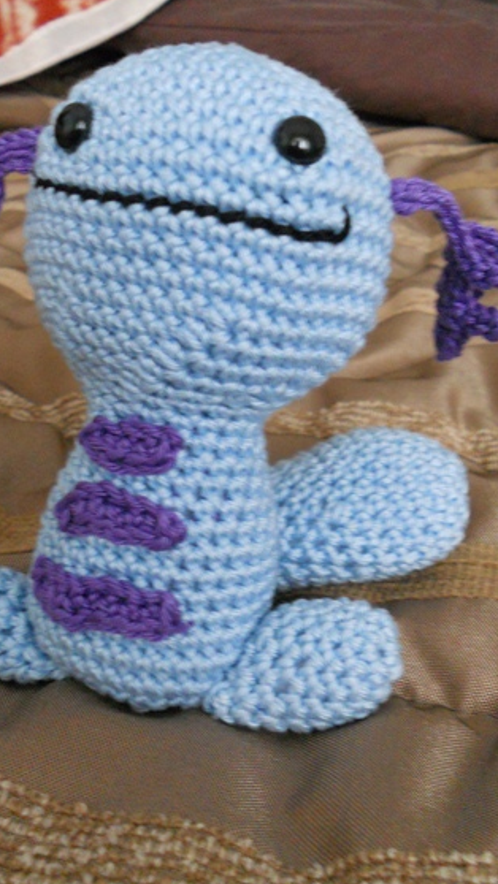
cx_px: 209
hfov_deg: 29.7
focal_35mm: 40
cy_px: 426
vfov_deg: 50.5
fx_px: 939
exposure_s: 1/8
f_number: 3.5
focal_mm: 5.8
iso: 500
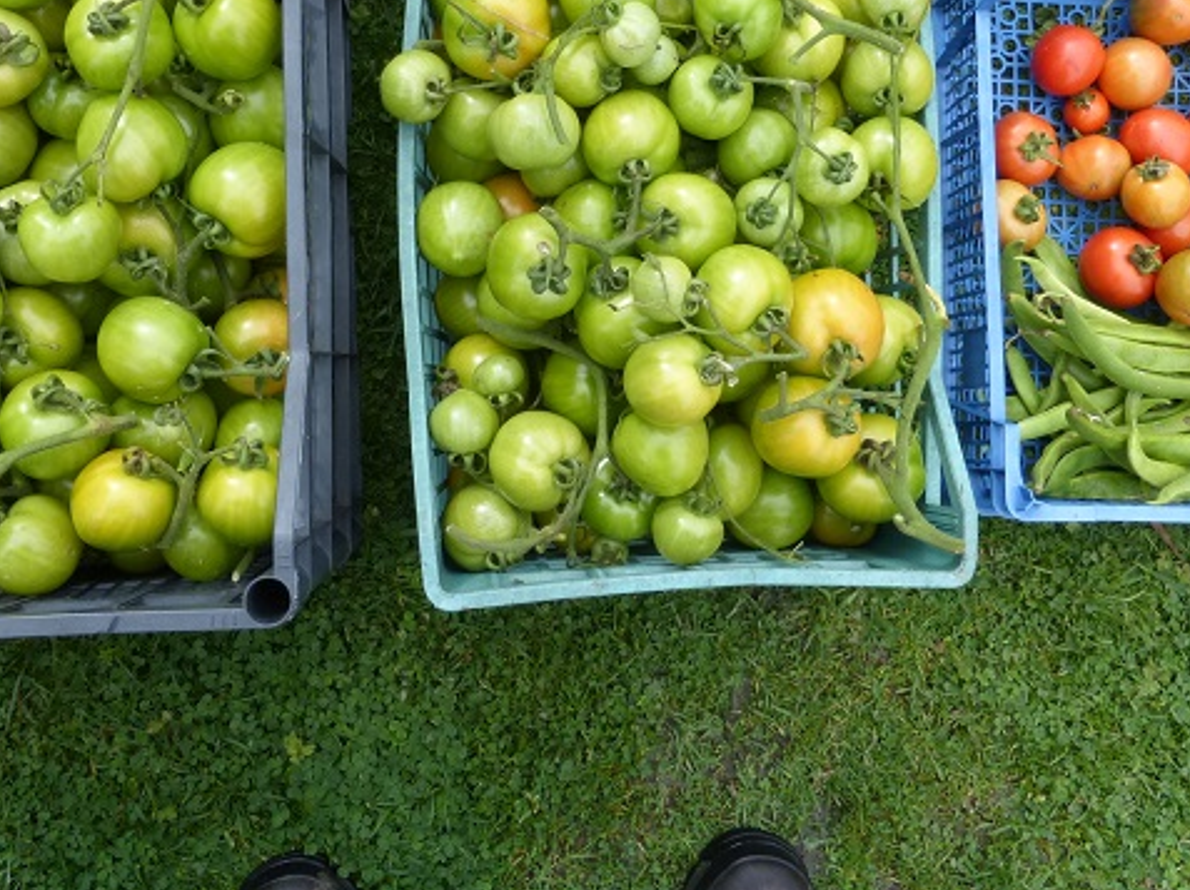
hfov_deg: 49.0
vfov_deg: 36.9
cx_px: 617
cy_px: 238
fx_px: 1305
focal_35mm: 38
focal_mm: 4.3
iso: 100
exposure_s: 1/160
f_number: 4
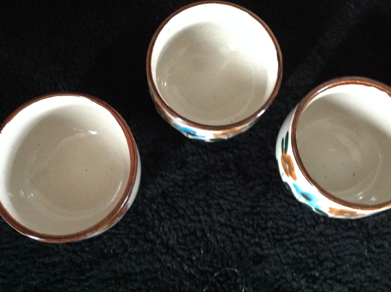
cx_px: 190
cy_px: 129
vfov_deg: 33.5
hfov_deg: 43.9
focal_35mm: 43
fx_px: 485
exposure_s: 1/15
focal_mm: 4.28
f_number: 2.4
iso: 640
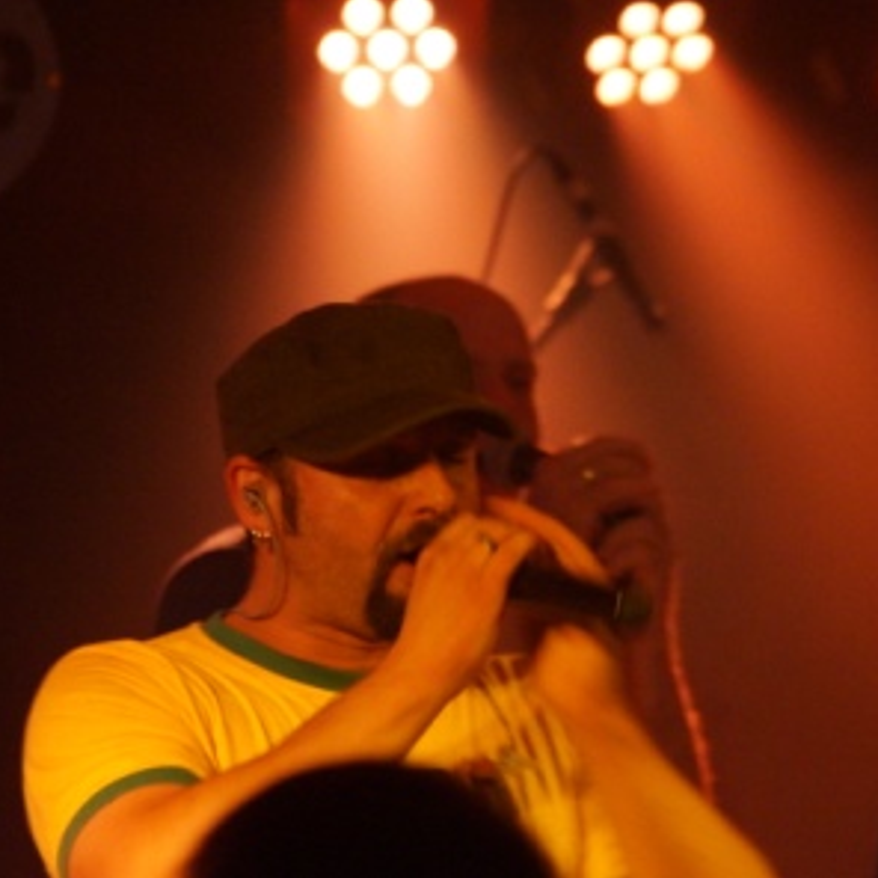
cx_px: 457
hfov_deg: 4.3
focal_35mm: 405
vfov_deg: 4.3
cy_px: 439
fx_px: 11622
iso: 3200
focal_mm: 210
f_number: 6.3
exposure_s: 1/30
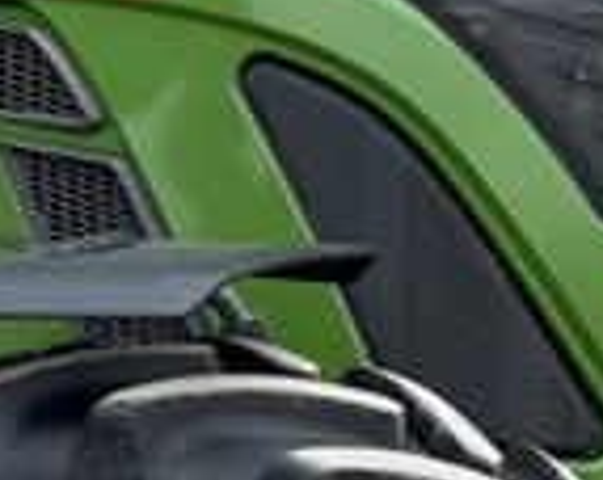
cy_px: 349
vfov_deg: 8.5
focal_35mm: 182
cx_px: -422
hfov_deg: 10.1
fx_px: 3244
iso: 32
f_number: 1.6
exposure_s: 1/1159
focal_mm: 4.2
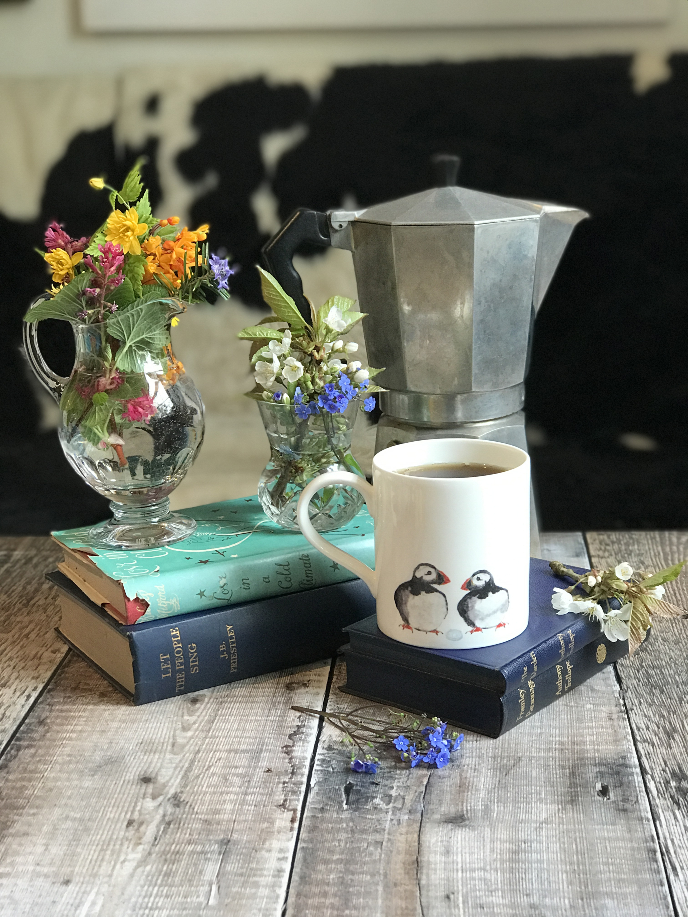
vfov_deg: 33.8
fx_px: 1511
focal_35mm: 57
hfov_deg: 25.7
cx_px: 344
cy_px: 458
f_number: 2.8
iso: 125
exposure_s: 1/50
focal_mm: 6.6
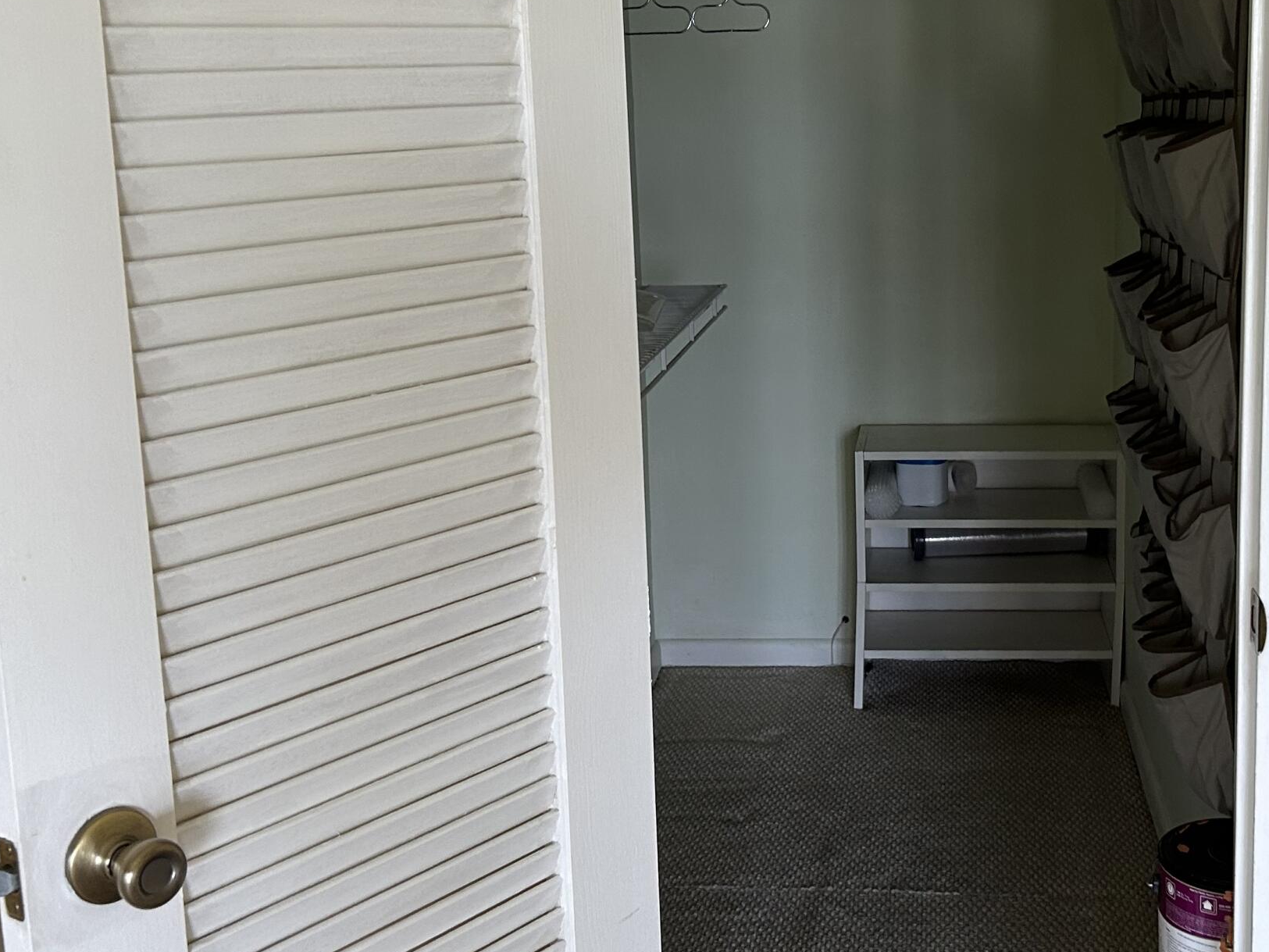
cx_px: 892
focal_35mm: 48
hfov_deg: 39.0
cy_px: 368
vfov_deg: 30.2
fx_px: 1760
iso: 125
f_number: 1.5
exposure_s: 1/106
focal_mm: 5.7
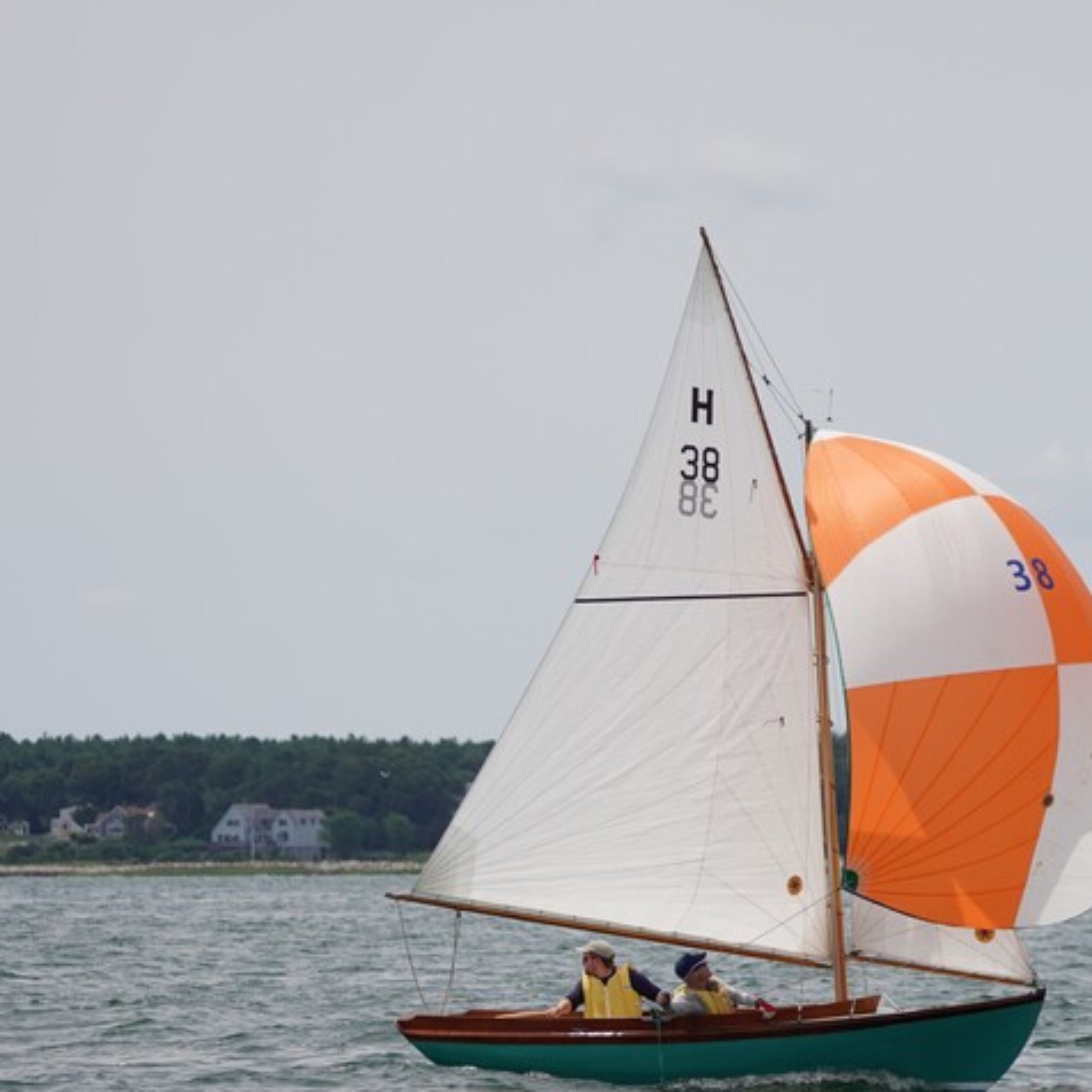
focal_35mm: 394
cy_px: 604
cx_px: 856
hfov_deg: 4.4
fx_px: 14062
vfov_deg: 4.4
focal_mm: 184
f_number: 5.6
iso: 125
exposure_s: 1/1250
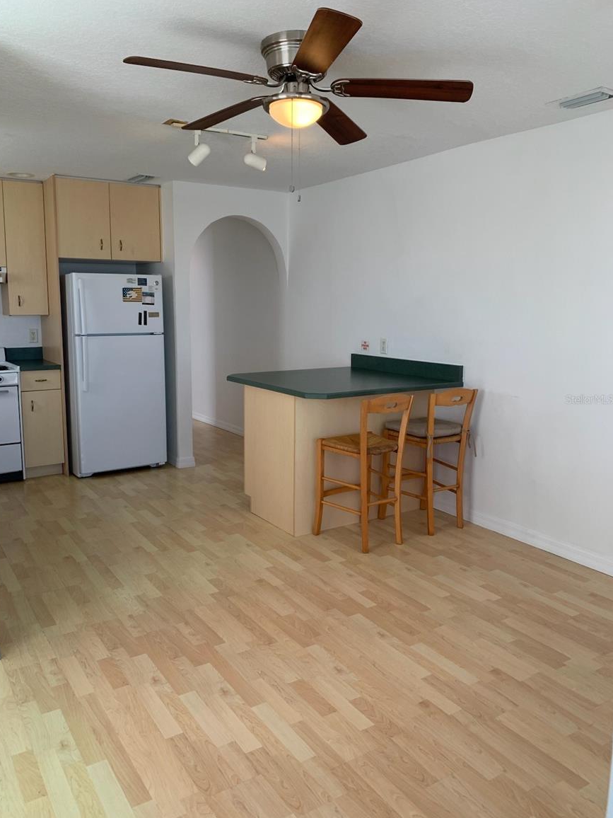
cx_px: 298
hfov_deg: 51.3
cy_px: 399
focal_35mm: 27
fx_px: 638
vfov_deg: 65.3
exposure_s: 1/121
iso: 32
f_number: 1.8
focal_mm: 4.25
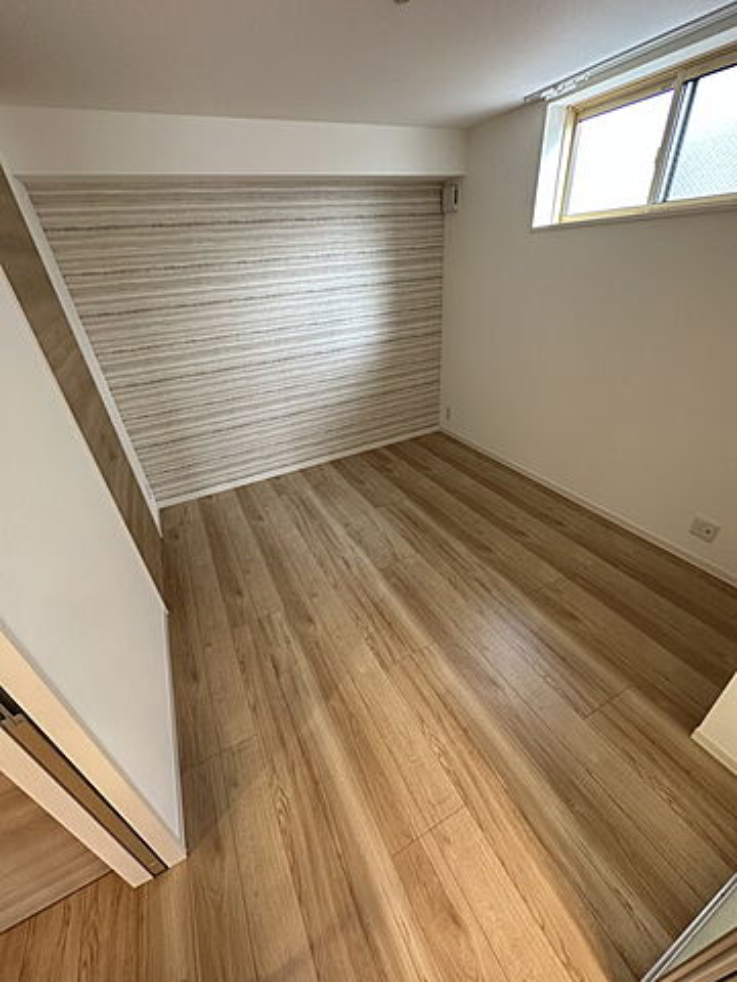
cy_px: 491
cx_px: 368
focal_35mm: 14
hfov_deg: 85.7
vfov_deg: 102.1
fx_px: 397
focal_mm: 2.22
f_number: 2.2
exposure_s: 1/99
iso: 125
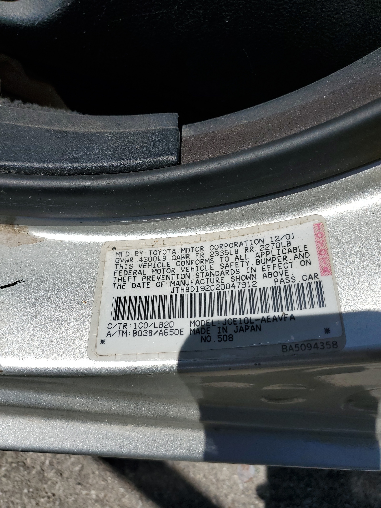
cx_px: 190
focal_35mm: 26
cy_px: 254
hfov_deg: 53.1
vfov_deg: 67.3
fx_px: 382
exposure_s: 1/10000
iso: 51
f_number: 1.5
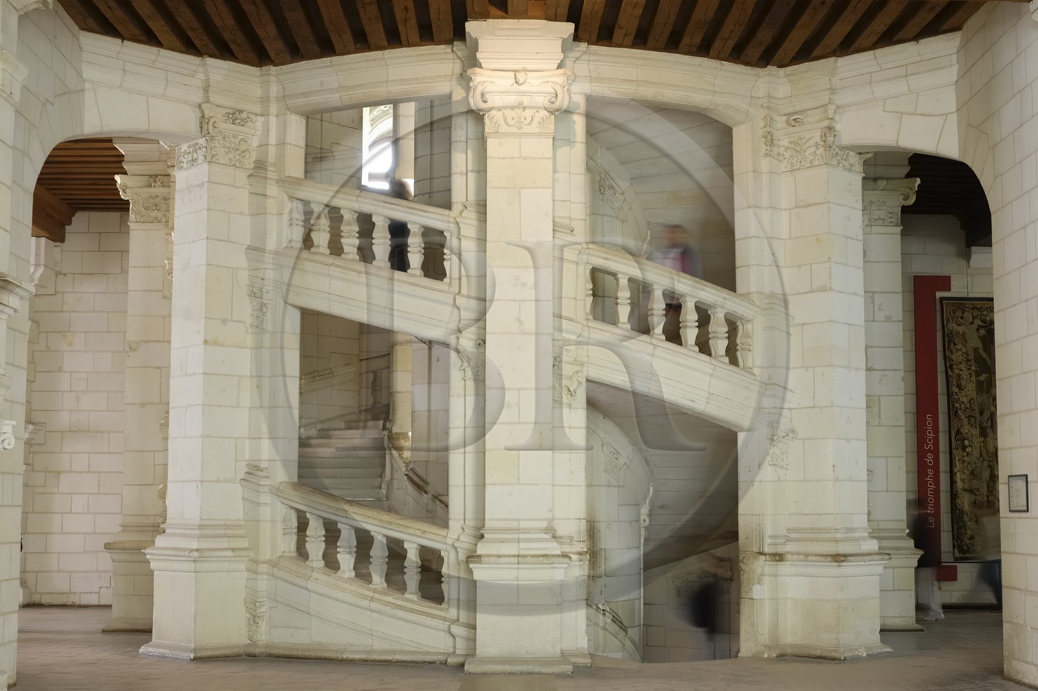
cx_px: 519
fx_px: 1210
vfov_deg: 31.9
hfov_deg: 46.4
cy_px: 346
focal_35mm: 42
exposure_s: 1/2.5
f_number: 7.1
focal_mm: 28
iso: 100
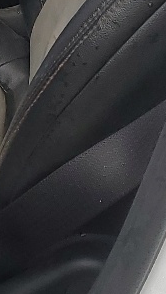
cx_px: -139
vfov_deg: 13.3
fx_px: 1202
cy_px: -125
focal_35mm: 154
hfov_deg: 7.6
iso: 50
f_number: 1.5
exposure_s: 1/1429
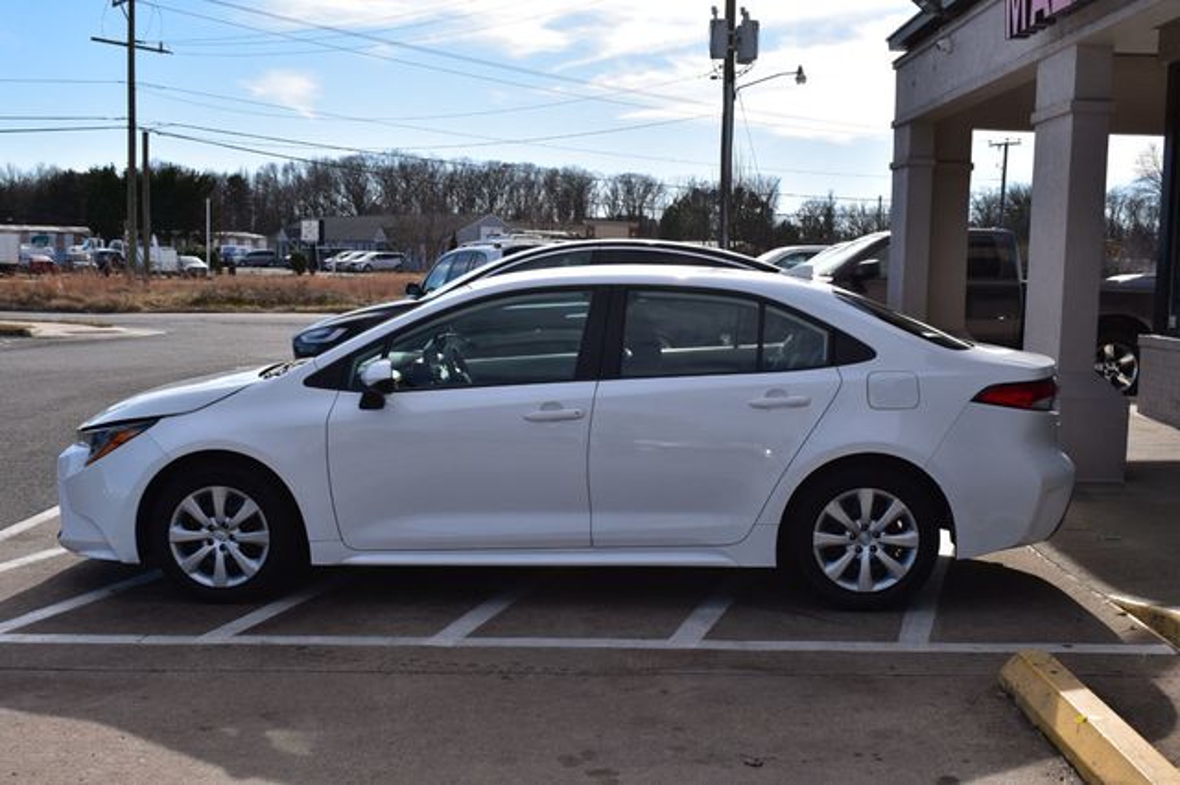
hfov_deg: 46.4
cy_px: 392
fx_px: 1376
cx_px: 590
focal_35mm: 42
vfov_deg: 31.9
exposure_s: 1/500
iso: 280
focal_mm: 28
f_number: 11
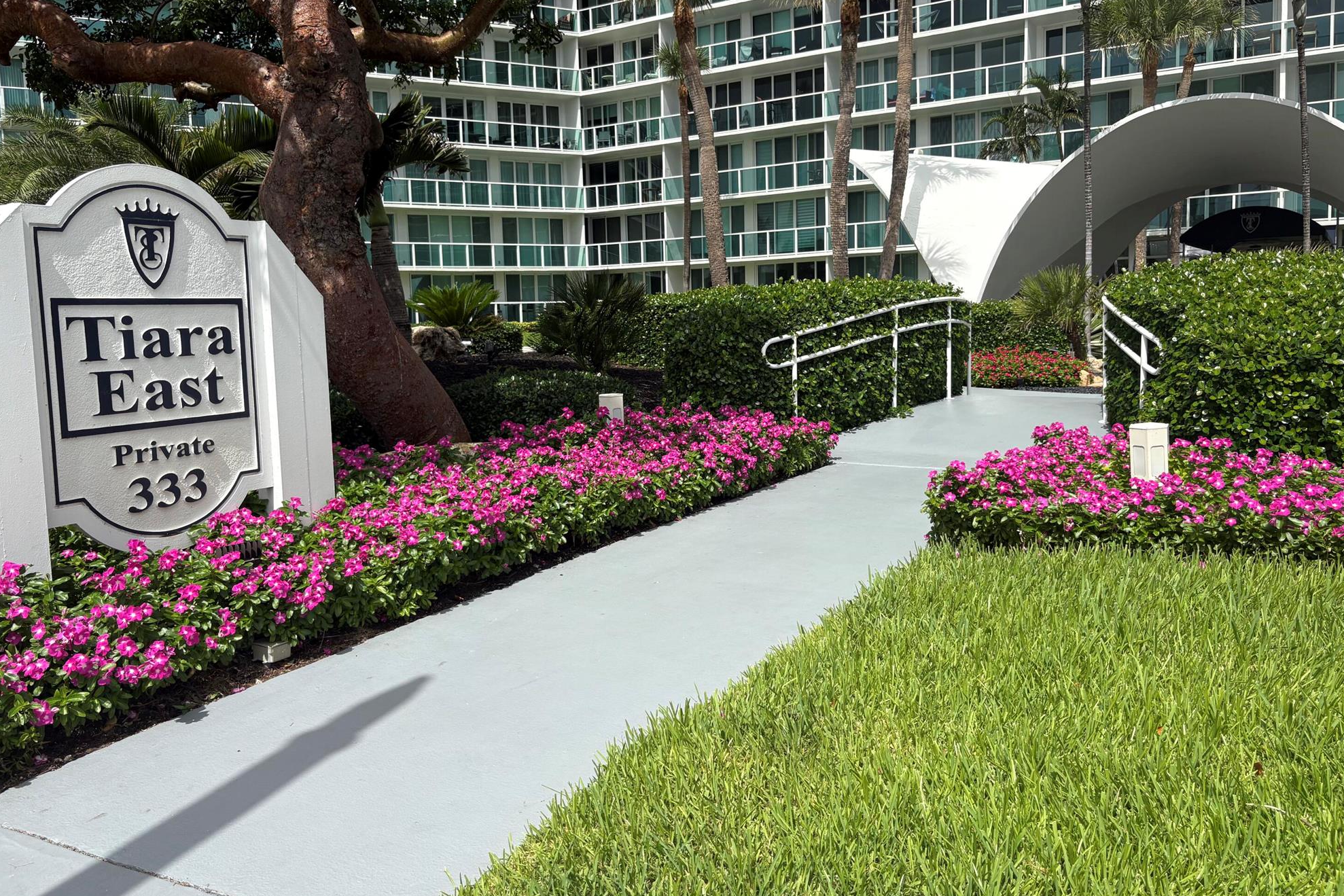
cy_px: 401
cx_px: 650
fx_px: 1045
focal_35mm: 28
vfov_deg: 46.3
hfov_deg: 65.5
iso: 64
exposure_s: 1/4950
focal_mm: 5.96
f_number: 1.6
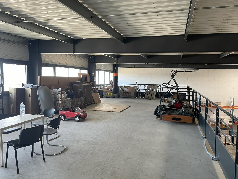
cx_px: 119
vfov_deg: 53.1
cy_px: 90
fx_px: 179
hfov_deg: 67.3
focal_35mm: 26
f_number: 1.6
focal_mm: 4.2
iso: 125
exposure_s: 1/87
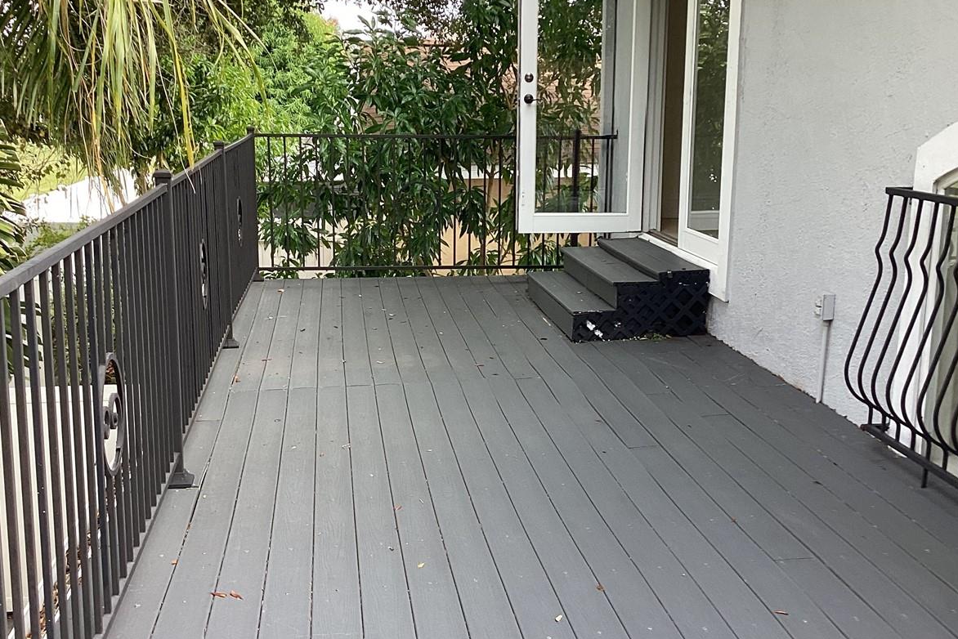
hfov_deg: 44.5
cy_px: 353
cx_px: 483
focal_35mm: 44
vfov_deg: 30.5
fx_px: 1171
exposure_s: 1/120
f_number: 2.4
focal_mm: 3.3
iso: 50
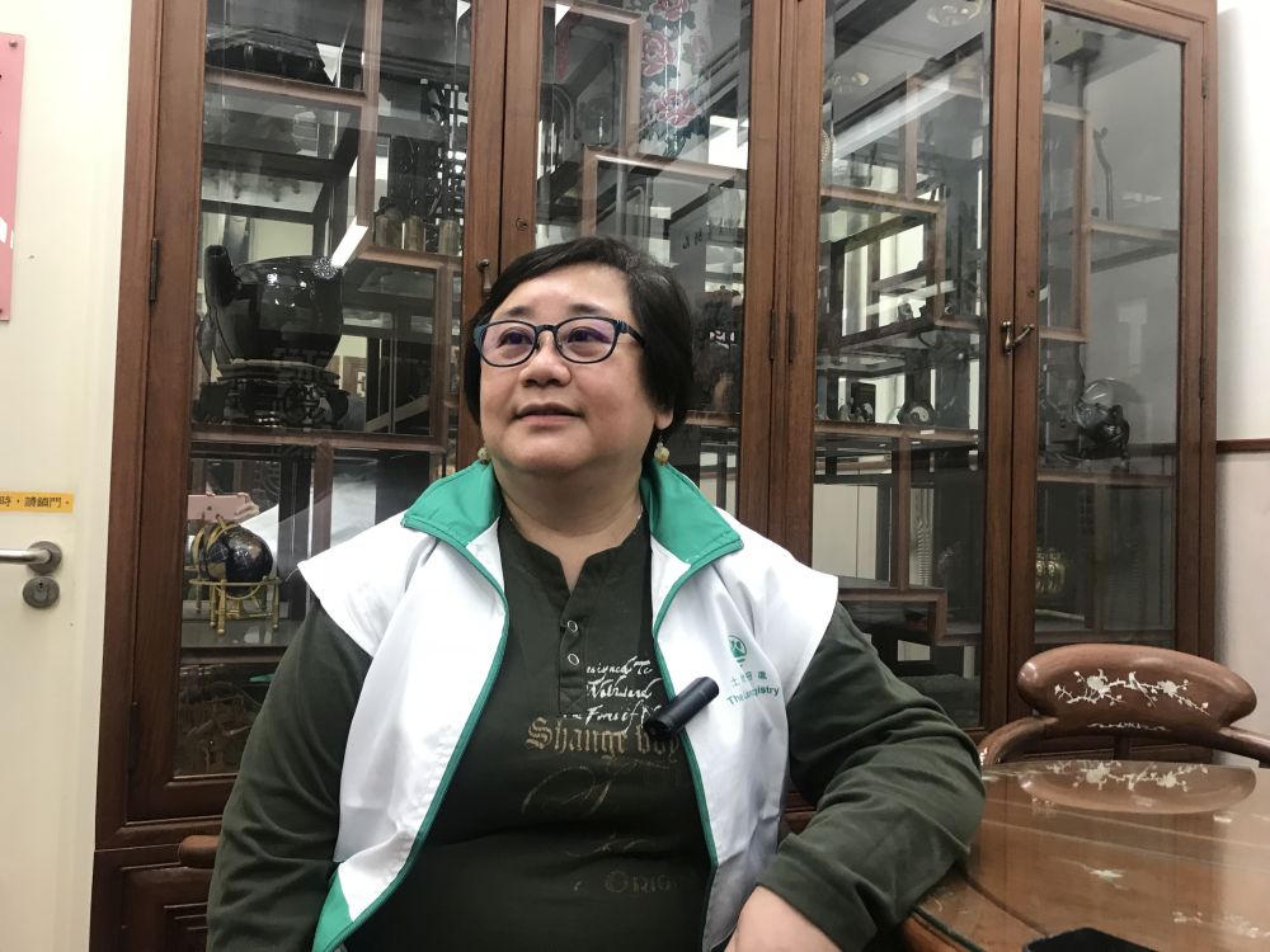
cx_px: 635
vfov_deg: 49.7
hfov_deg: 63.4
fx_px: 1027
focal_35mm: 28
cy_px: 476
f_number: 1.8
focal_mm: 3.99
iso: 40
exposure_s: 1/25
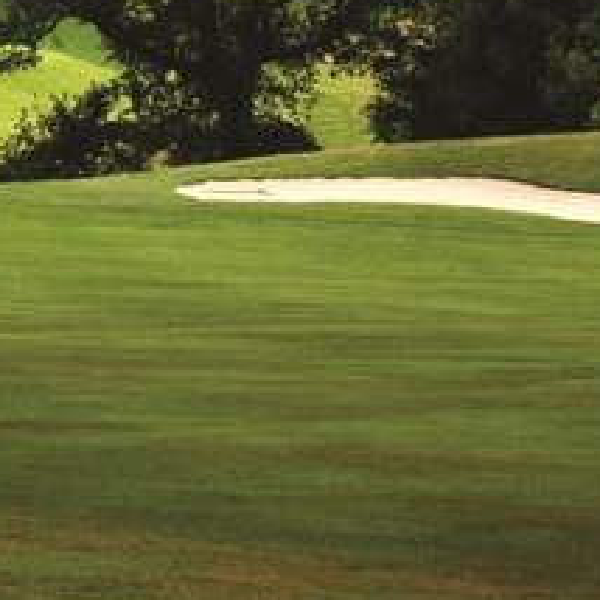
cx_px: -247
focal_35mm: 226
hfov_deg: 7.6
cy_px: -231
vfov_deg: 7.6
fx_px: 4432
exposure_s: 1/160
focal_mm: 38
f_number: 6.3
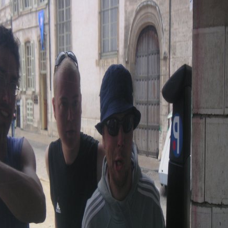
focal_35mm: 71
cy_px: 114
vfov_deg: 24.3
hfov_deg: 24.2
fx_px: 529
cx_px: 84
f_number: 3
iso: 50
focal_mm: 8.5
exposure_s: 1/180
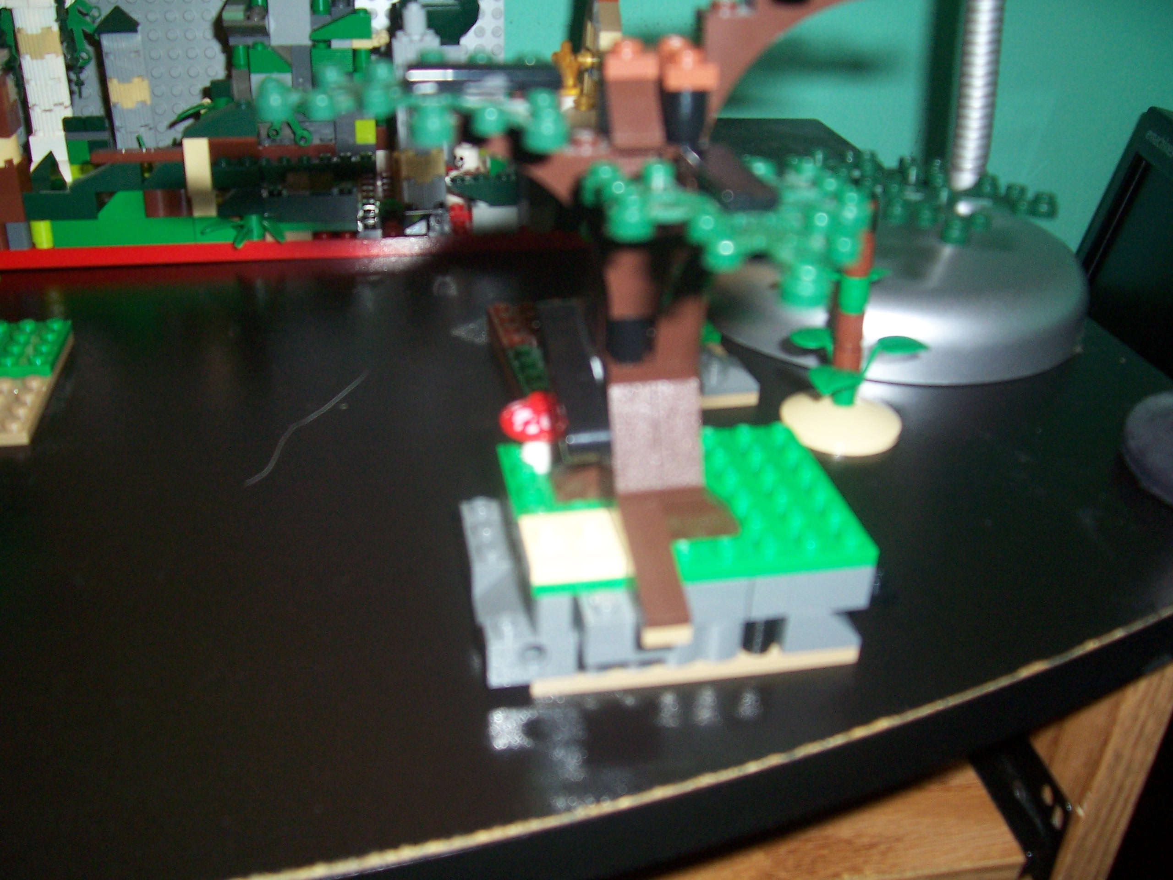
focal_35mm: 34
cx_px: 586
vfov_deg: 41.8
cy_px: 440
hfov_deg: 54.0
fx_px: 1152
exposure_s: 1/60
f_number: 2.7
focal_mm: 5.6
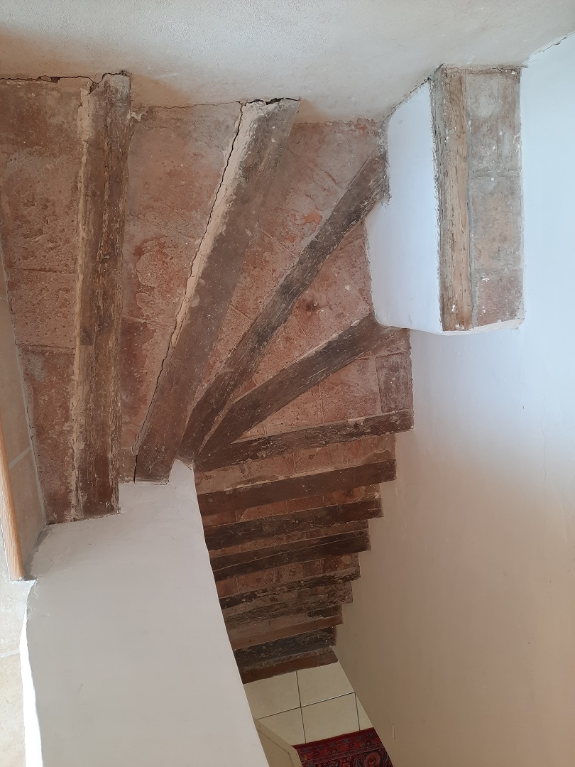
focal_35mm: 25
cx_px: 288
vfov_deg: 69.4
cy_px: 384
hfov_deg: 54.9
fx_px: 554
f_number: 2
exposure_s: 1/50
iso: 100
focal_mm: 4.6
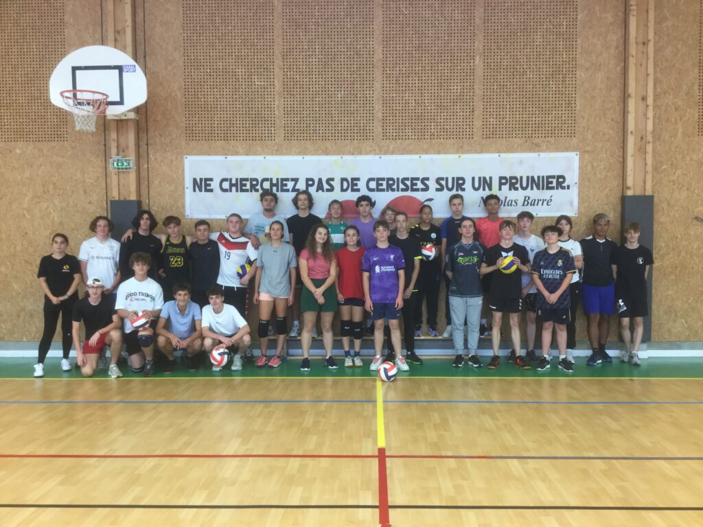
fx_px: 630
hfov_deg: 58.4
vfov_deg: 45.4
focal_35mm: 31
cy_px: 264
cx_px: 352
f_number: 2.4
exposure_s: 1/33
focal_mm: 3.3
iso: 80
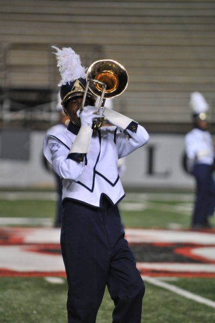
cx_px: 108
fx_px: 2692
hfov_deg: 4.6
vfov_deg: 6.9
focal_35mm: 300
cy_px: 162
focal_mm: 200
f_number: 2.8
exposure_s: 1/500
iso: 800
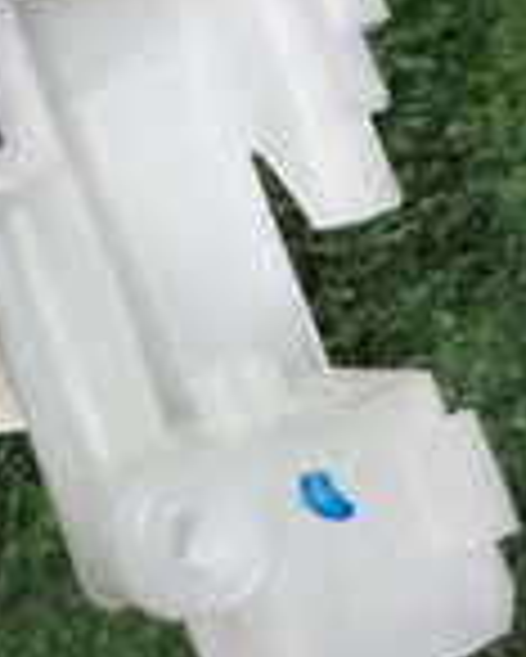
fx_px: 1944
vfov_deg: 17.8
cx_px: -486
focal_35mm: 100
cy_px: -230
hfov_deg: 13.5
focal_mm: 4.5
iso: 200
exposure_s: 1/30
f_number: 5.6
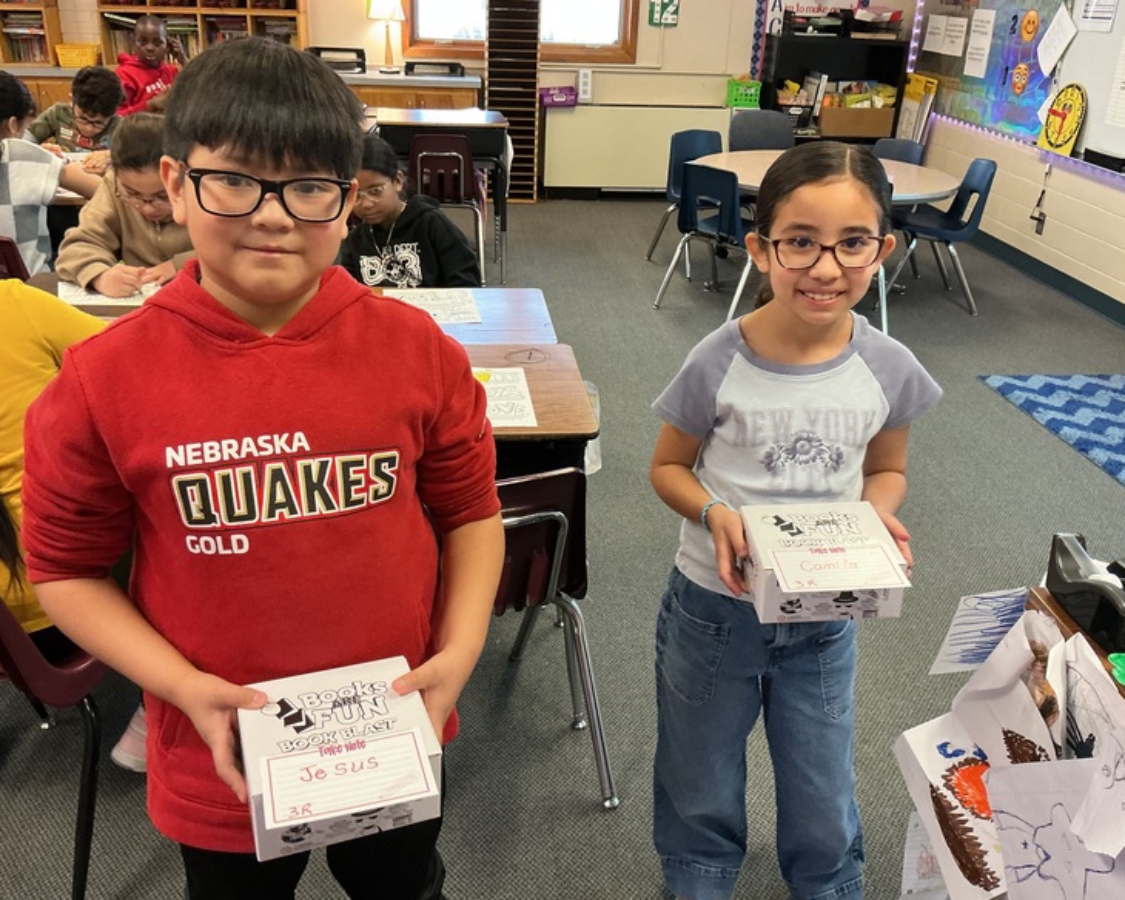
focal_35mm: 31
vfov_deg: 47.1
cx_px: 541
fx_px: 1032
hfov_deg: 57.2
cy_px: 442
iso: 200
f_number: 1.8
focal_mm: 3
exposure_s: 1/40
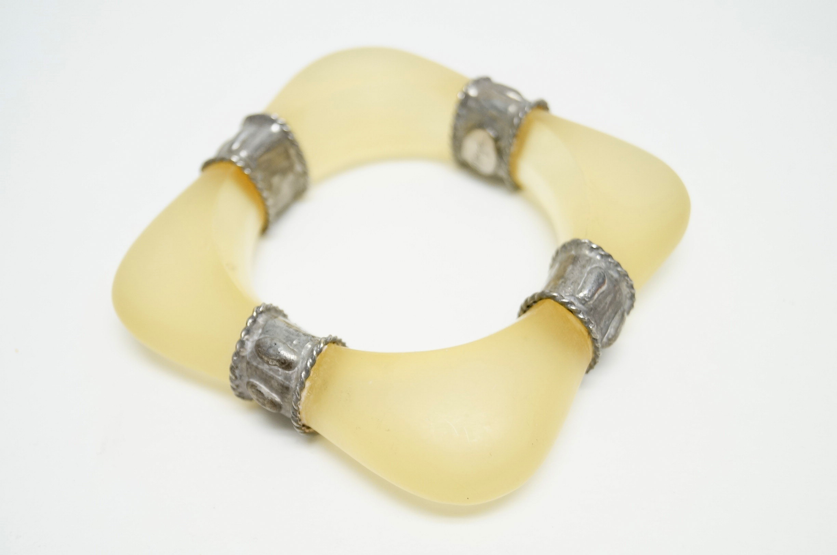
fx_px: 1219
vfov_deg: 25.7
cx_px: 418
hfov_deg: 37.9
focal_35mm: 52
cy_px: 278
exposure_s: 1/60
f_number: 5
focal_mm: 35
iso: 800
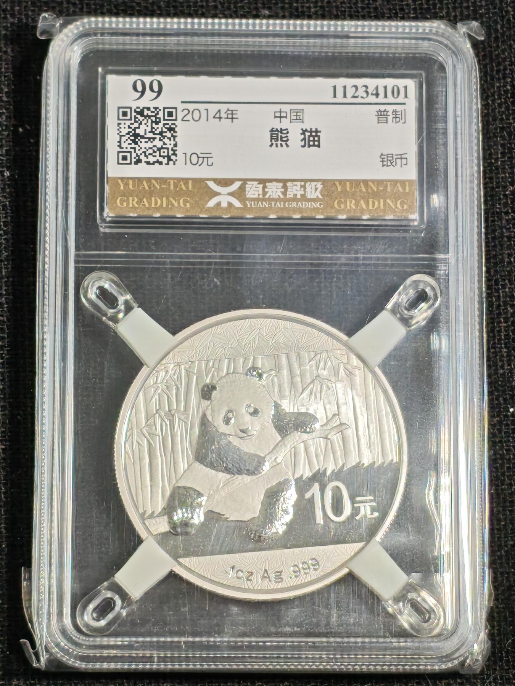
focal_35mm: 123
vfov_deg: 16.0
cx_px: 258
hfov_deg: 12.0
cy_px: 343
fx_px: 2440
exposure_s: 1/630
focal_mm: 4.94
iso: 50
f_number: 1.5
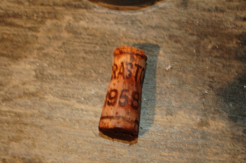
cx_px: 123
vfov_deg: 25.0
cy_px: 82
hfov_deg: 36.9
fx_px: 369
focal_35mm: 54
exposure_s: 1/2
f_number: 5.3
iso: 220
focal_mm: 36
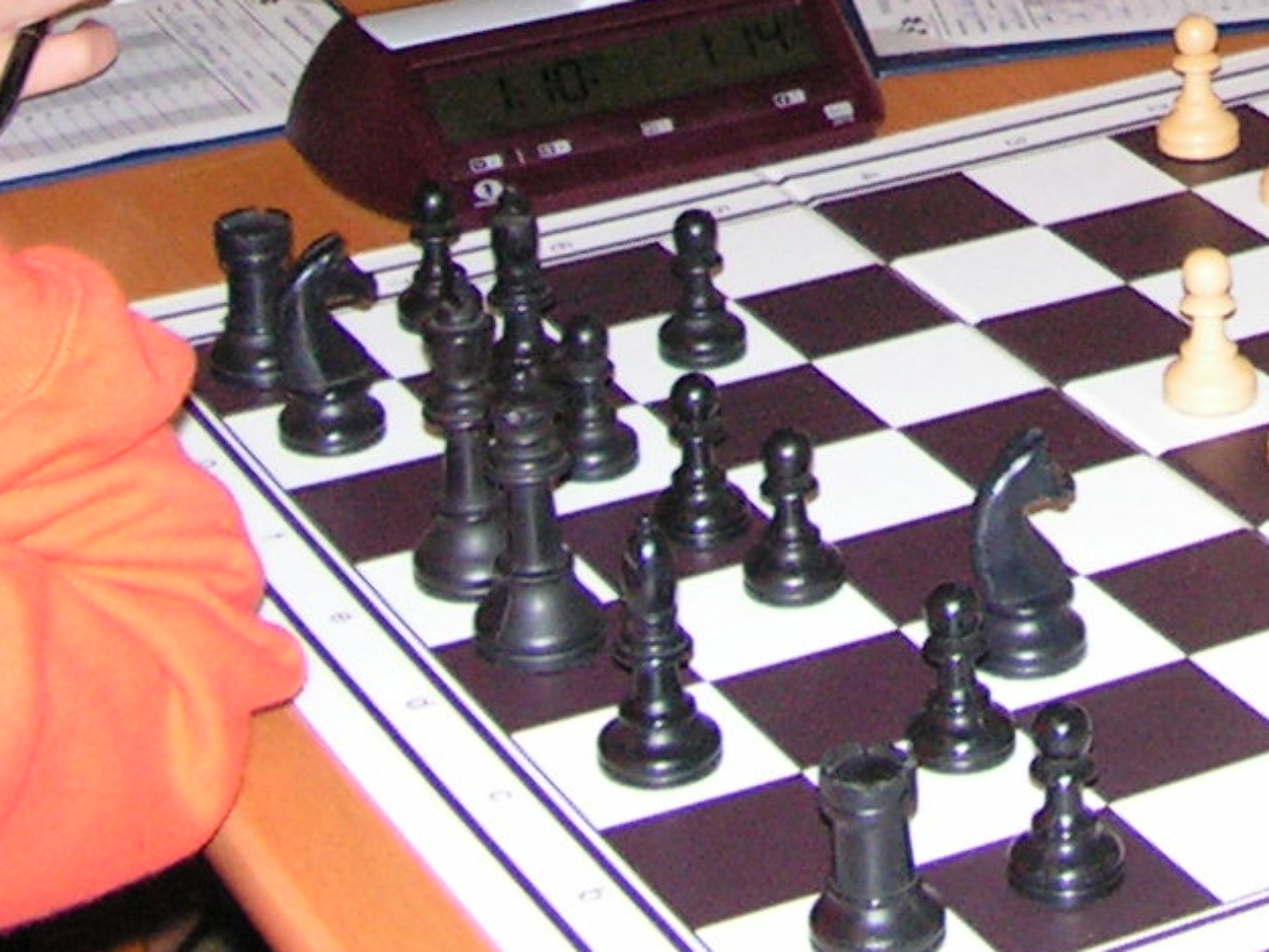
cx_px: 1322
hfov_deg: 16.3
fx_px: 4327
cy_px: -562
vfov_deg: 11.9
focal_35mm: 118
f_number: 3.2
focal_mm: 6
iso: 200
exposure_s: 1/40
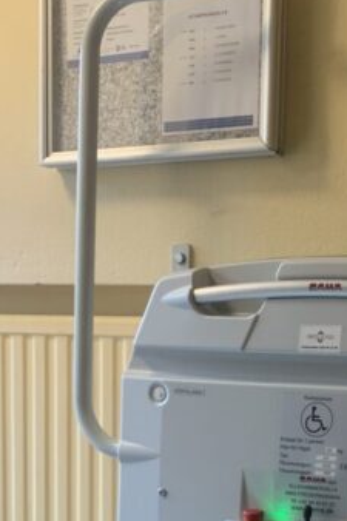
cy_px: 583
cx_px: 194
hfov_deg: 16.6
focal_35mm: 82
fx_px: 1187
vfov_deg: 23.2
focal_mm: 4.25
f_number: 1.8
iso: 64
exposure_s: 1/100
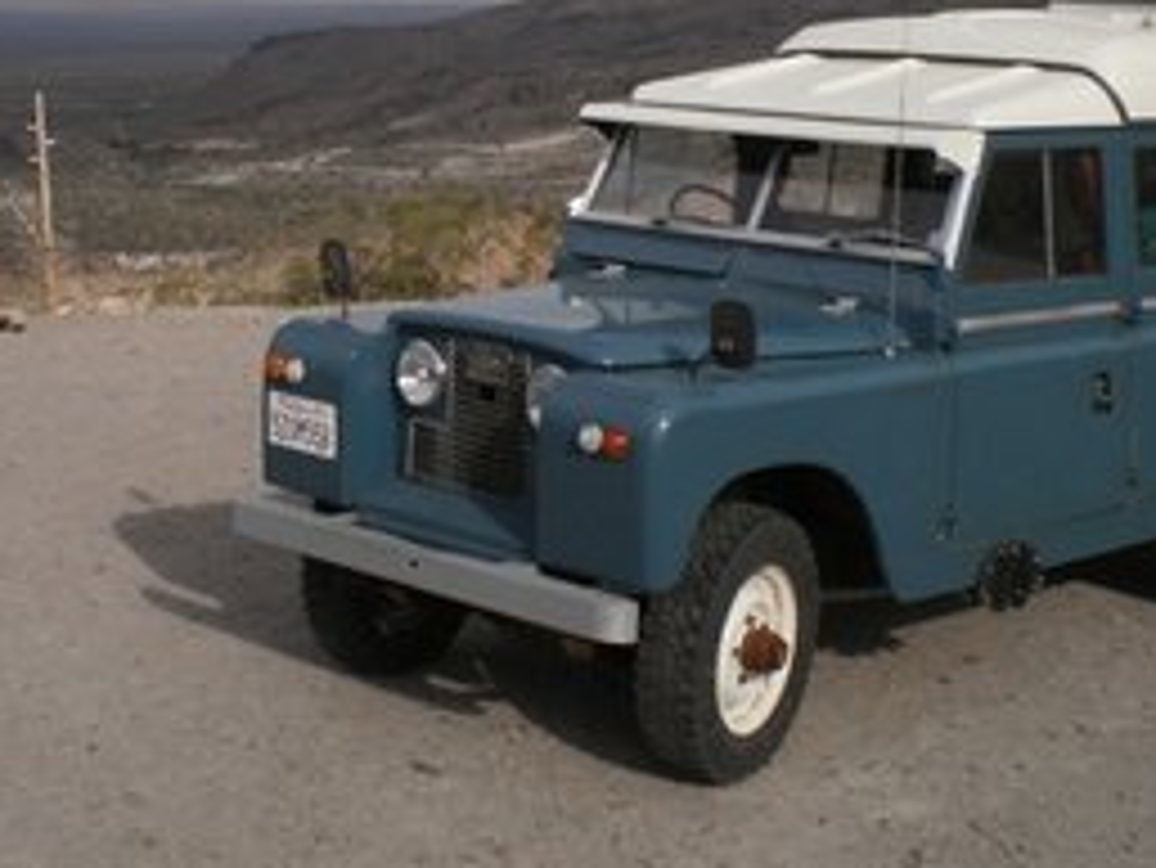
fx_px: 2339
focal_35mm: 70
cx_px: 468
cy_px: 160
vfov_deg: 20.8
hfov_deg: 27.7
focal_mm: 6.3
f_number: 4.6
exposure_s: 1/1000
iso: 100
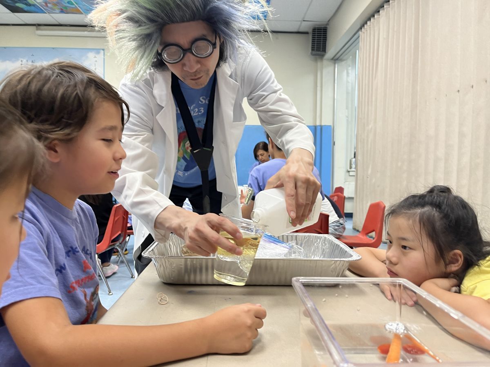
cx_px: 245
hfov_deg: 67.3
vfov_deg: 53.1
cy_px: 184
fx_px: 368
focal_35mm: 26
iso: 125
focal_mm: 5.1
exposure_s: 1/60
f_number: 1.6
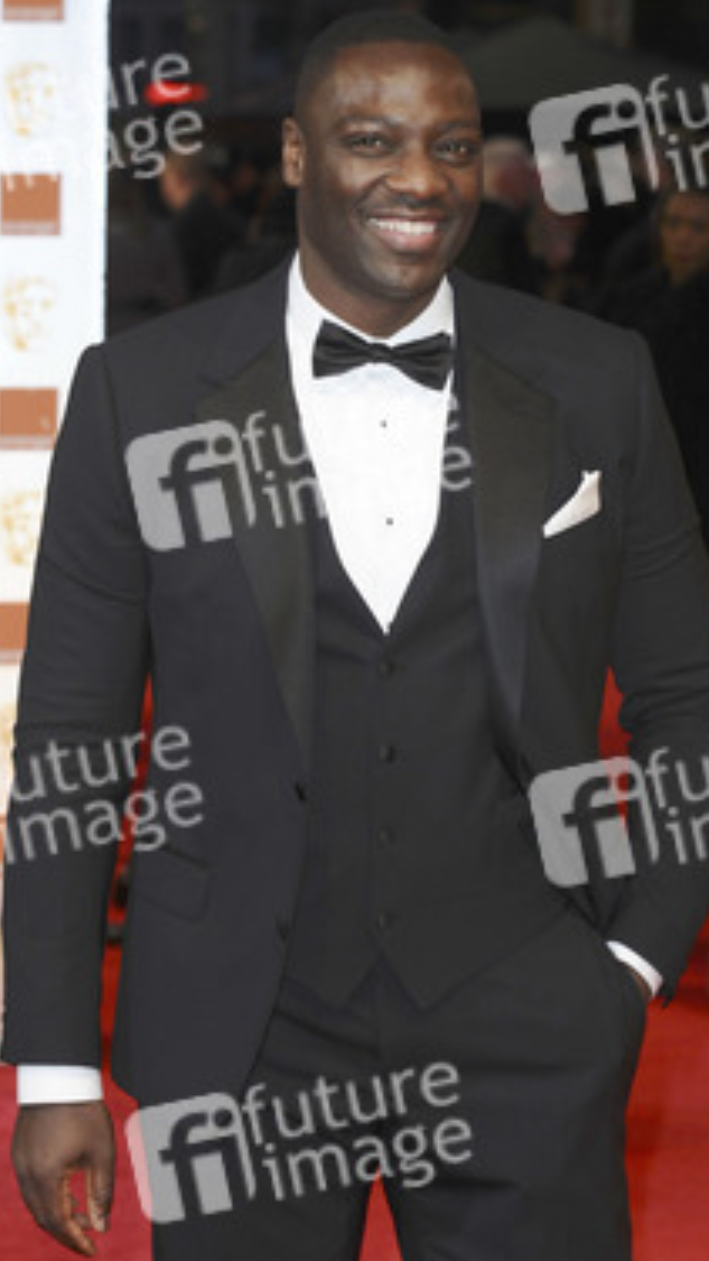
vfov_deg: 16.0
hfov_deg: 9.1
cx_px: 398
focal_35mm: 134
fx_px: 4478
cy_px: 639
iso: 320
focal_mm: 80
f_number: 4.5
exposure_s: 1/160
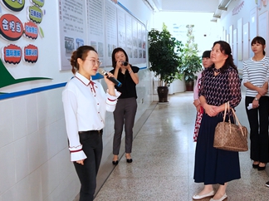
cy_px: 84
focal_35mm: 51
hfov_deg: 36.8
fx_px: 396
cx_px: 196
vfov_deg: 28.4
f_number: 1.8
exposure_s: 1/100
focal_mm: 3.95
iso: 184
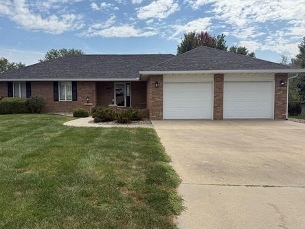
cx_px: 137
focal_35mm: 27
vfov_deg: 51.3
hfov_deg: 65.2
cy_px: 108
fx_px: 238
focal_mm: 6.76
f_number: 1.78
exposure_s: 1/5319
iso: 80
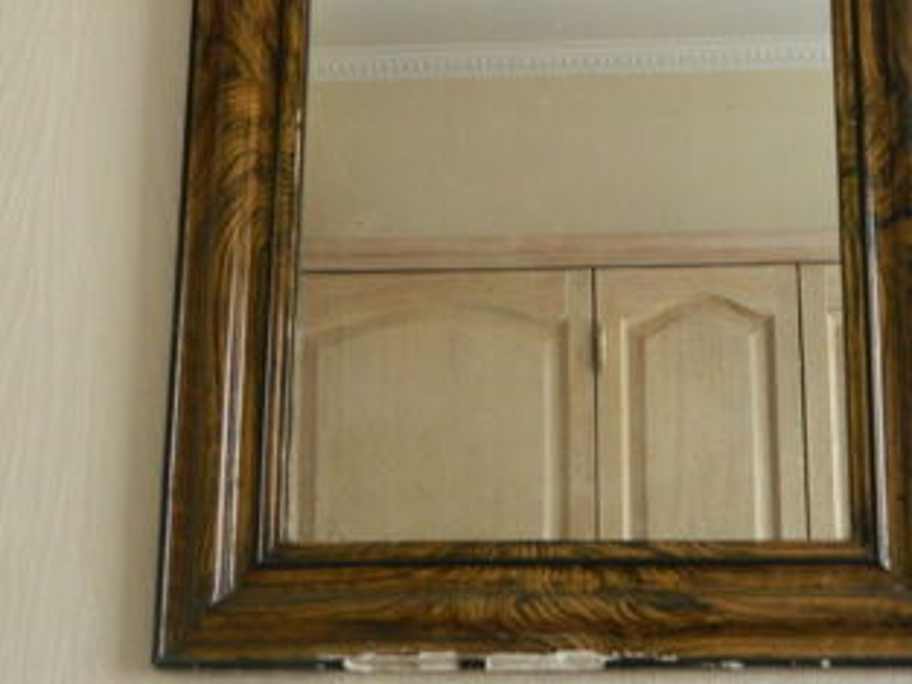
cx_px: 562
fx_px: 1898
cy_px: 233
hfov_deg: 26.9
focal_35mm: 72
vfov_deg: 20.4
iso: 400
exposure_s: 1/25
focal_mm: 8.4
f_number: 3.6
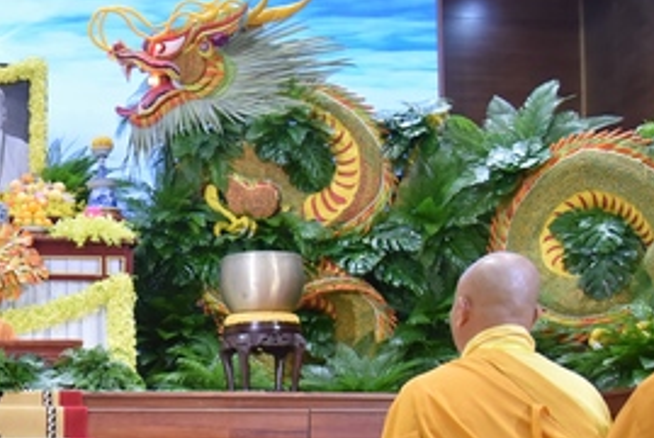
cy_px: 462
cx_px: -7
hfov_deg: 31.7
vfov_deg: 22.3
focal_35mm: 58
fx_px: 1055
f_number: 4
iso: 1600
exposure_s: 1/125
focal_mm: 24
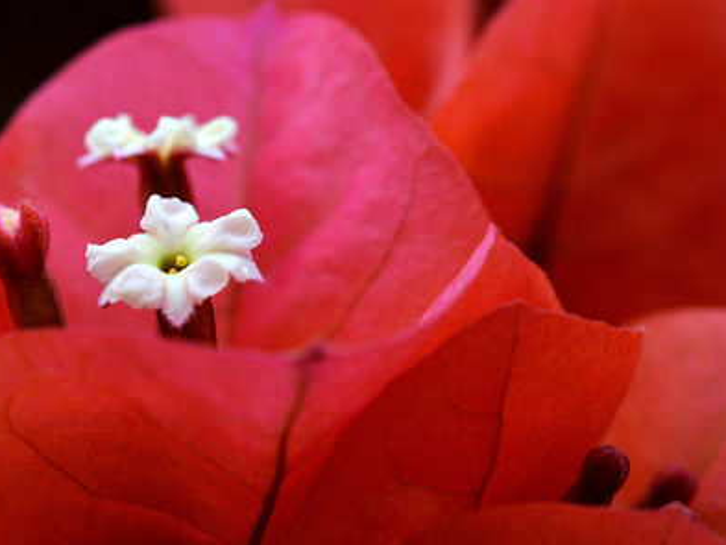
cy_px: 263
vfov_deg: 9.6
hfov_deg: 12.8
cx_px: 179
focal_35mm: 154
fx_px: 3231
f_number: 18
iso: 1100
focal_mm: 105
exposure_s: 1/125
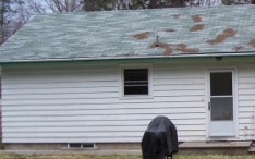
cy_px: 78
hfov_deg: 23.6
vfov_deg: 15.2
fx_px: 597
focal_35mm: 86
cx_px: 221
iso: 80
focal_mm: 6.3
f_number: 2.8
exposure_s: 1/250
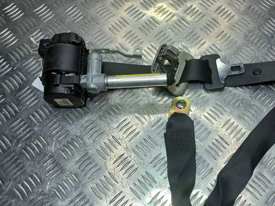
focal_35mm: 33
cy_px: 123
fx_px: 262
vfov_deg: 42.7
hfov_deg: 54.7
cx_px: 172
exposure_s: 1/100
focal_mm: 4.6
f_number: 1.8
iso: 25
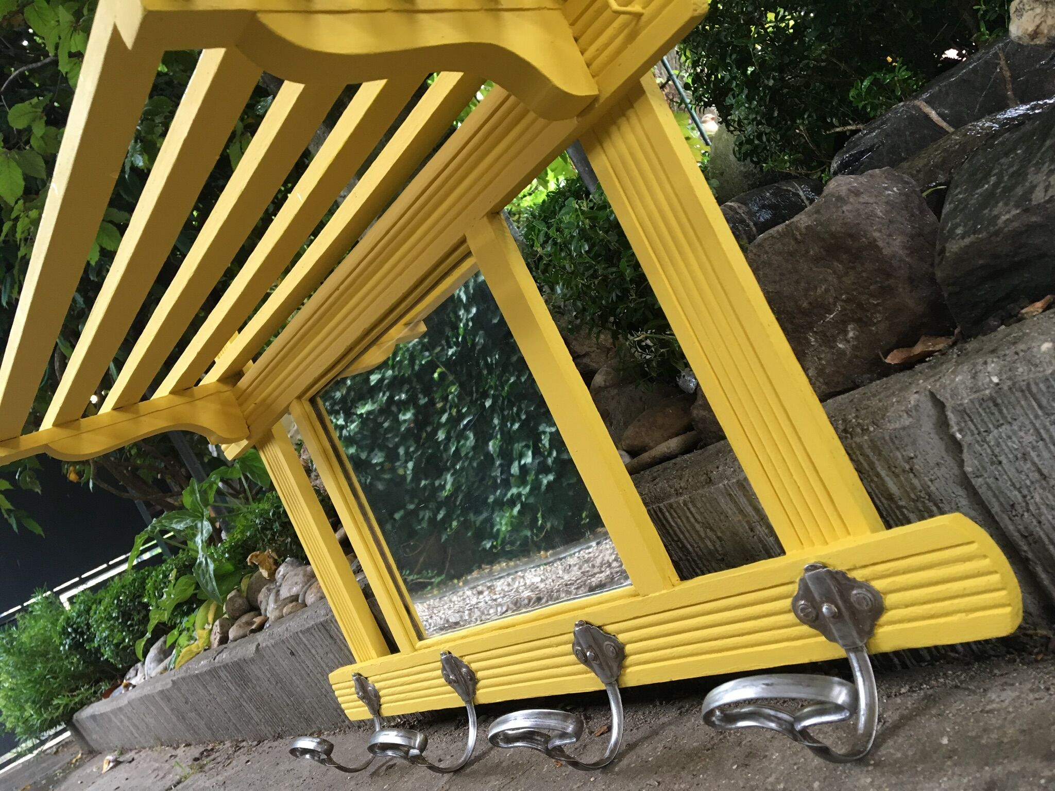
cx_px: 528
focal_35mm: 29
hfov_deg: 61.7
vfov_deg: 48.2
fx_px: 884
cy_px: 396
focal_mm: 4.15
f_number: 2.2
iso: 125
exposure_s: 1/33
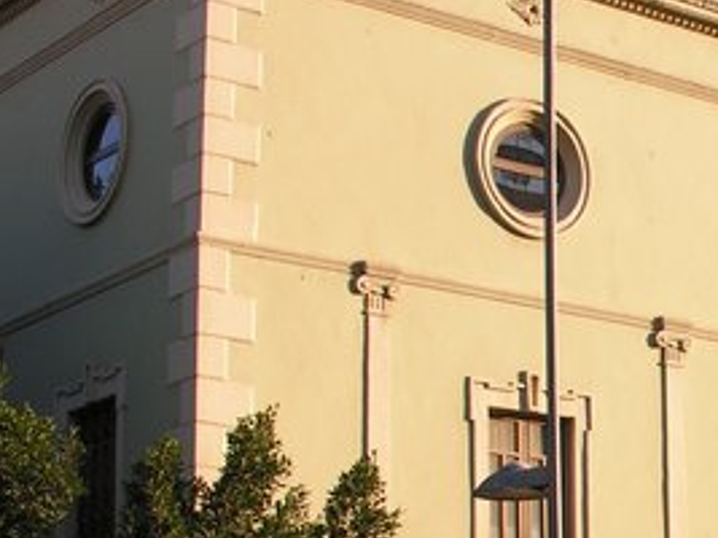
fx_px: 2177
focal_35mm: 105
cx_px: 990
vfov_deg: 13.8
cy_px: 582
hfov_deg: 17.3
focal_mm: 8.9
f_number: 4
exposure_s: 1/250
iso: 50
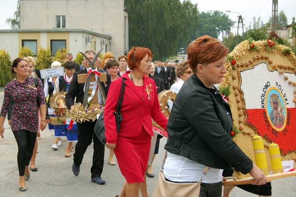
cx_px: 148
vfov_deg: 23.7
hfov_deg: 35.1
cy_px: 98
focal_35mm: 57
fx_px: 468
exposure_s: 1/160
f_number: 6.3
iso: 200
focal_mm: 38
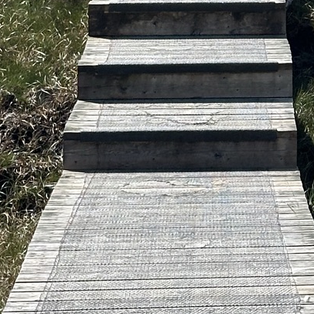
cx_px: 341
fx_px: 2145
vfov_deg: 8.1
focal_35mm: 209
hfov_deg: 8.3
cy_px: -251
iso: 64
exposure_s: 1/3876
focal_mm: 6.86
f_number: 1.78
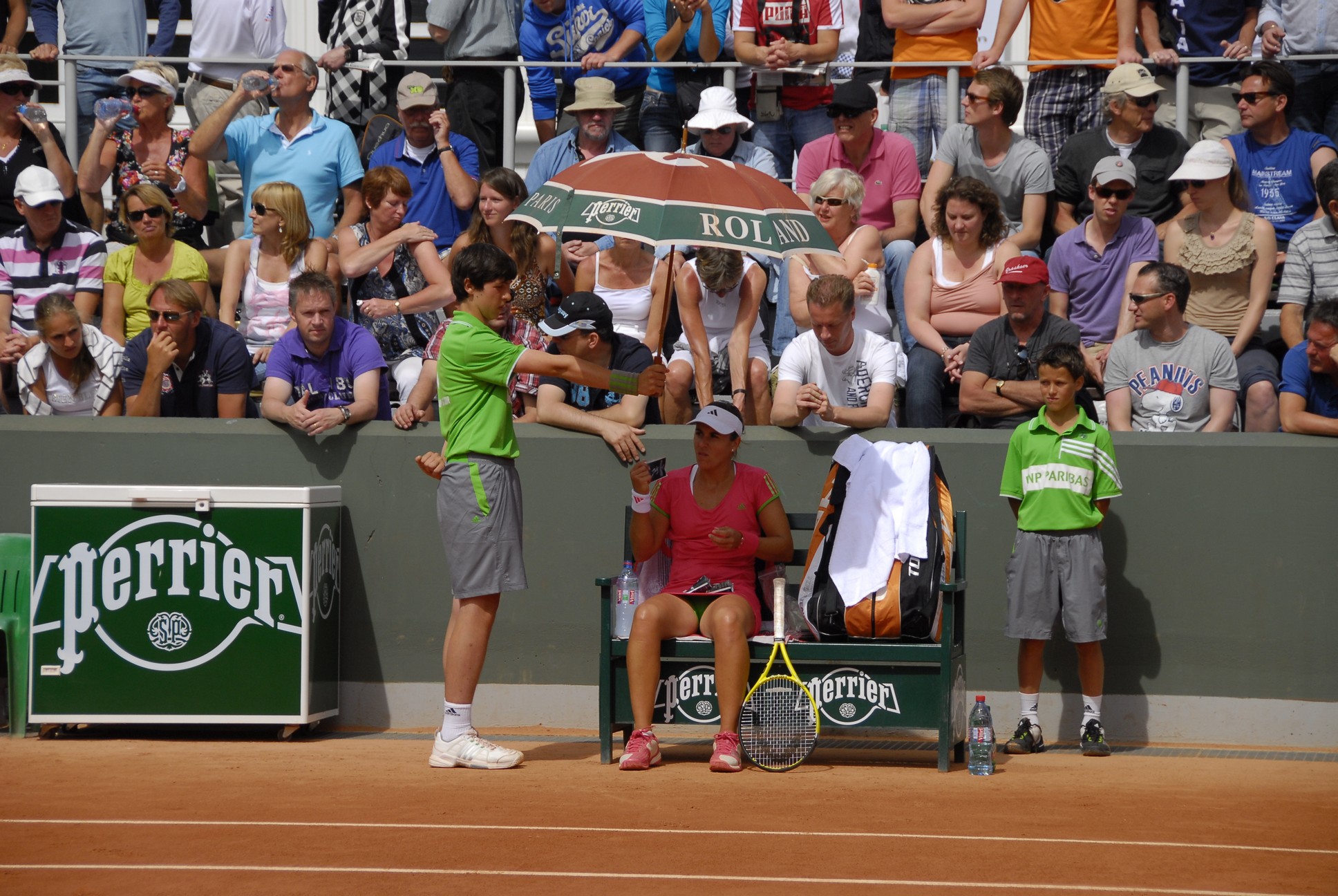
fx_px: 5303
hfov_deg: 14.4
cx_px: 669
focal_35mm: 142
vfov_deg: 9.7
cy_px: 448
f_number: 5.3
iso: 200
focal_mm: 95
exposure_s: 1/1500
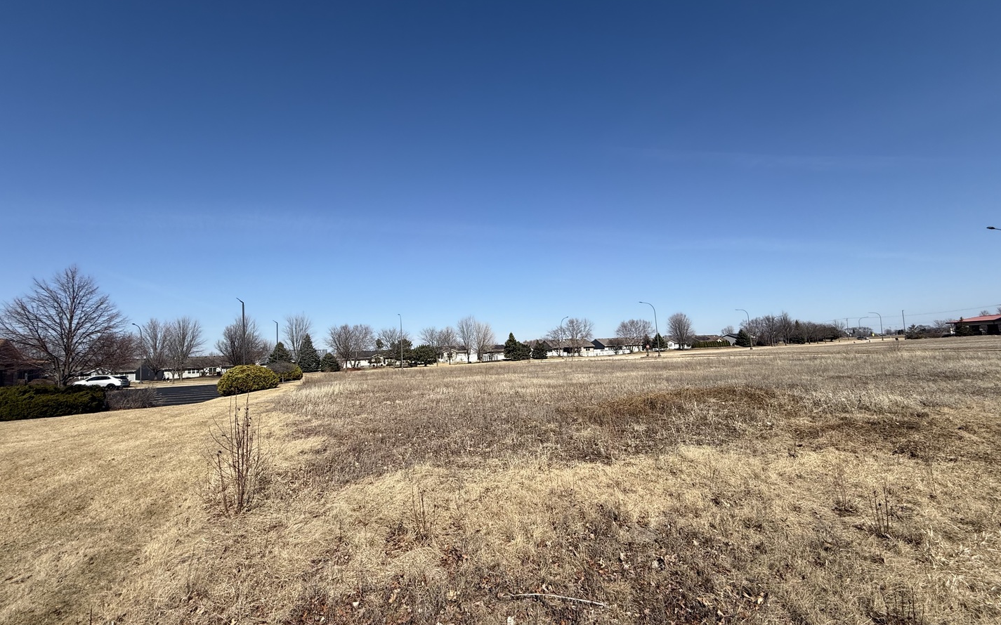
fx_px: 409
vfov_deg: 74.7
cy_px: 322
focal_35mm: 15
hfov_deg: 101.5
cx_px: 505
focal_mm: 2.22
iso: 50
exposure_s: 1/3460
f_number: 2.2
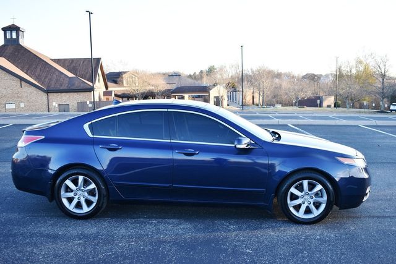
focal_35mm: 38
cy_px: 132
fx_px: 413
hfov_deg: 51.3
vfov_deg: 35.5
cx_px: 198
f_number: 4.5
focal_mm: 25
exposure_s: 1/250
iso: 400
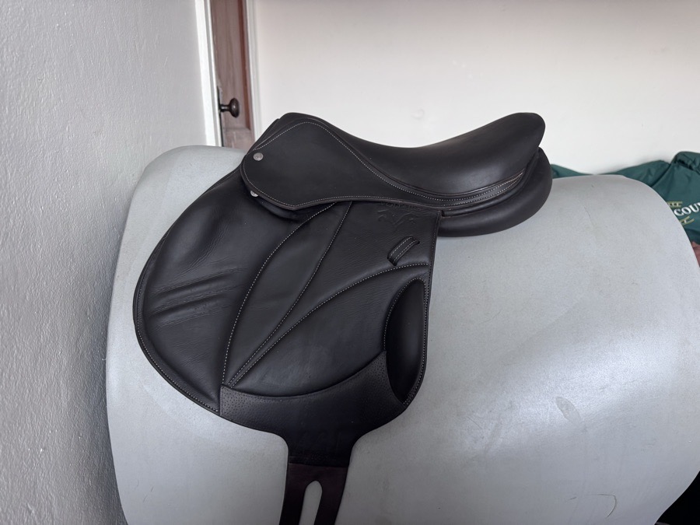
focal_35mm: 24
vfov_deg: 56.8
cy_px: 262
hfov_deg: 71.6
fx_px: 485
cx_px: 350
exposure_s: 1/60
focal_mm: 6.76
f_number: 1.78
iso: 250
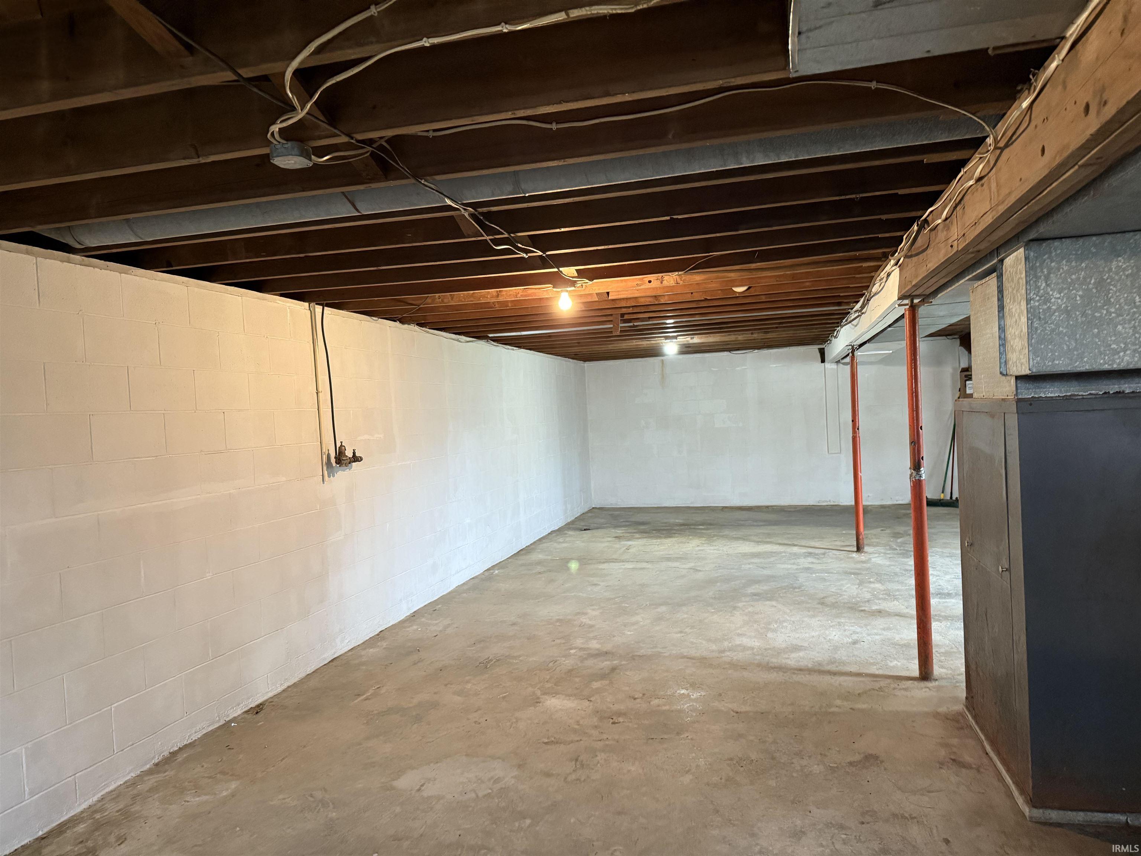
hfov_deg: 71.6
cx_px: 570
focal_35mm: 24
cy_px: 428
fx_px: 791
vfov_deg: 56.8
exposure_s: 1/60
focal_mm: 6.76
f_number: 1.78
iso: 500
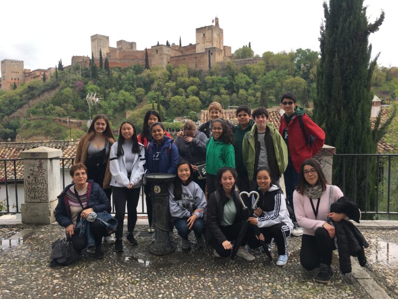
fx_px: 333
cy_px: 150
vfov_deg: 48.2
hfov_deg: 61.7
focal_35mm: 29
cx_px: 199
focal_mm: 4.15
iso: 25
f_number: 2.2
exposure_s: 1/354
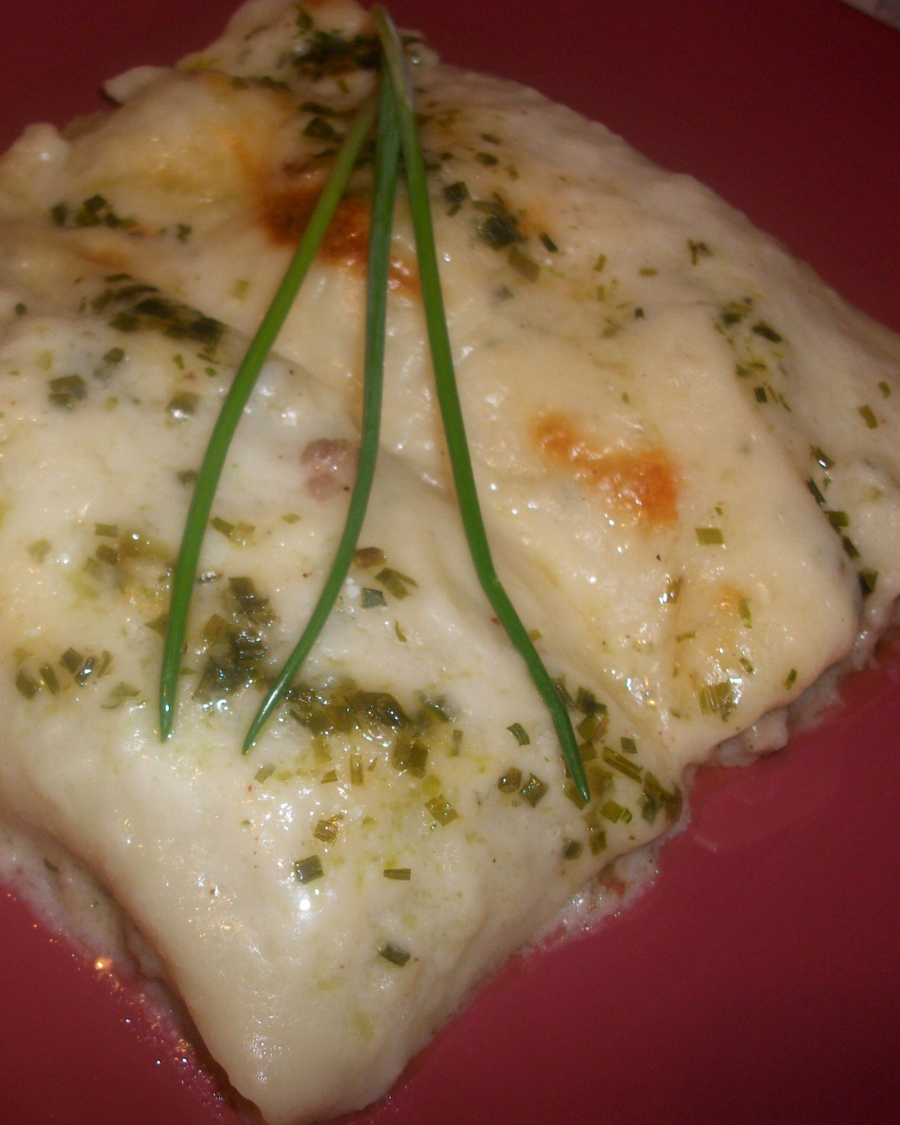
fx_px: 1365
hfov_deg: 35.9
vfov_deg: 44.8
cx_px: 253
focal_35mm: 41
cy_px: 558
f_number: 2.9
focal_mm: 5.7
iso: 125
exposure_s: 1/40
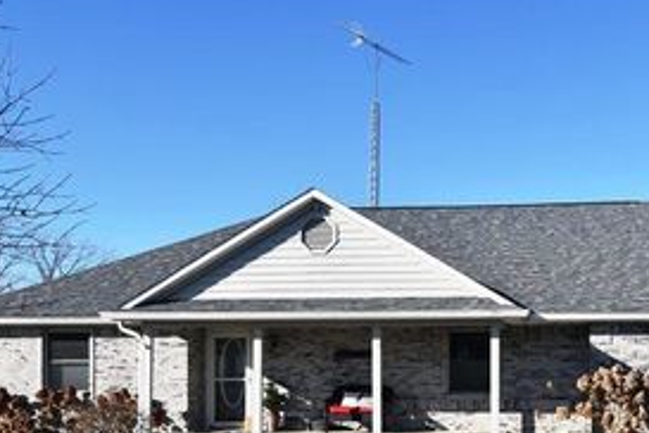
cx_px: 464
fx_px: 793
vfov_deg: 29.9
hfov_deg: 43.5
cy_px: 339
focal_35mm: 44
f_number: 9
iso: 200
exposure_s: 1/320
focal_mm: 16
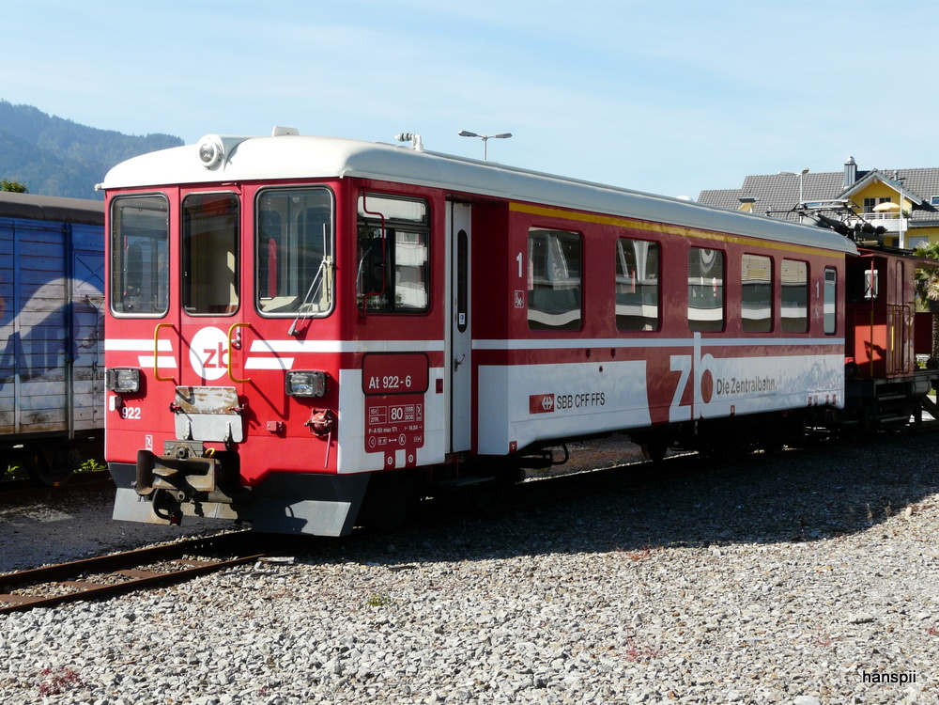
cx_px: 470
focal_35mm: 59
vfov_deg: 24.8
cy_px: 352
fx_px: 1600
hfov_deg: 32.7
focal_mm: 9.8
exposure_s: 1/320
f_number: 5.6
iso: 100
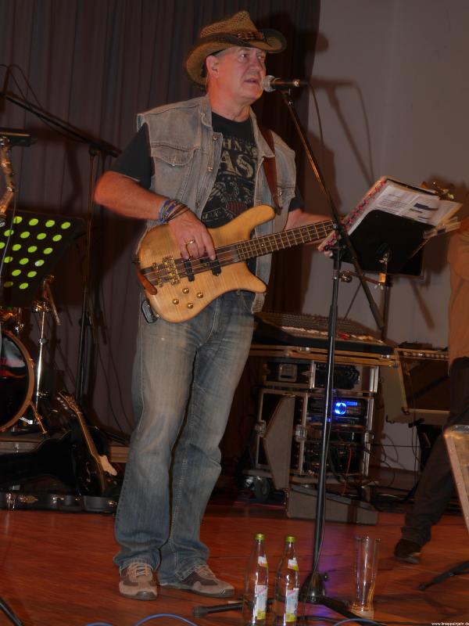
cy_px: 313
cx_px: 234
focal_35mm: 64
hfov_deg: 22.9
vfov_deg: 30.3
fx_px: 1156
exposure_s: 1/8
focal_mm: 32
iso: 200
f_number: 5
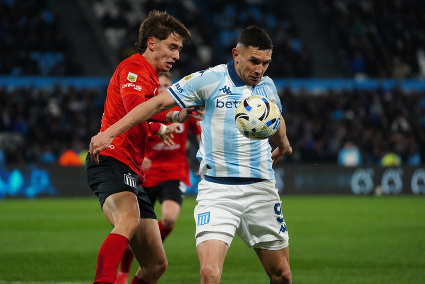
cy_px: 142
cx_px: 212
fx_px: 3541
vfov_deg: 4.6
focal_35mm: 300
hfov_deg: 6.9
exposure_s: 1/1000
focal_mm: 300
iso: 4000
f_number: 5.6
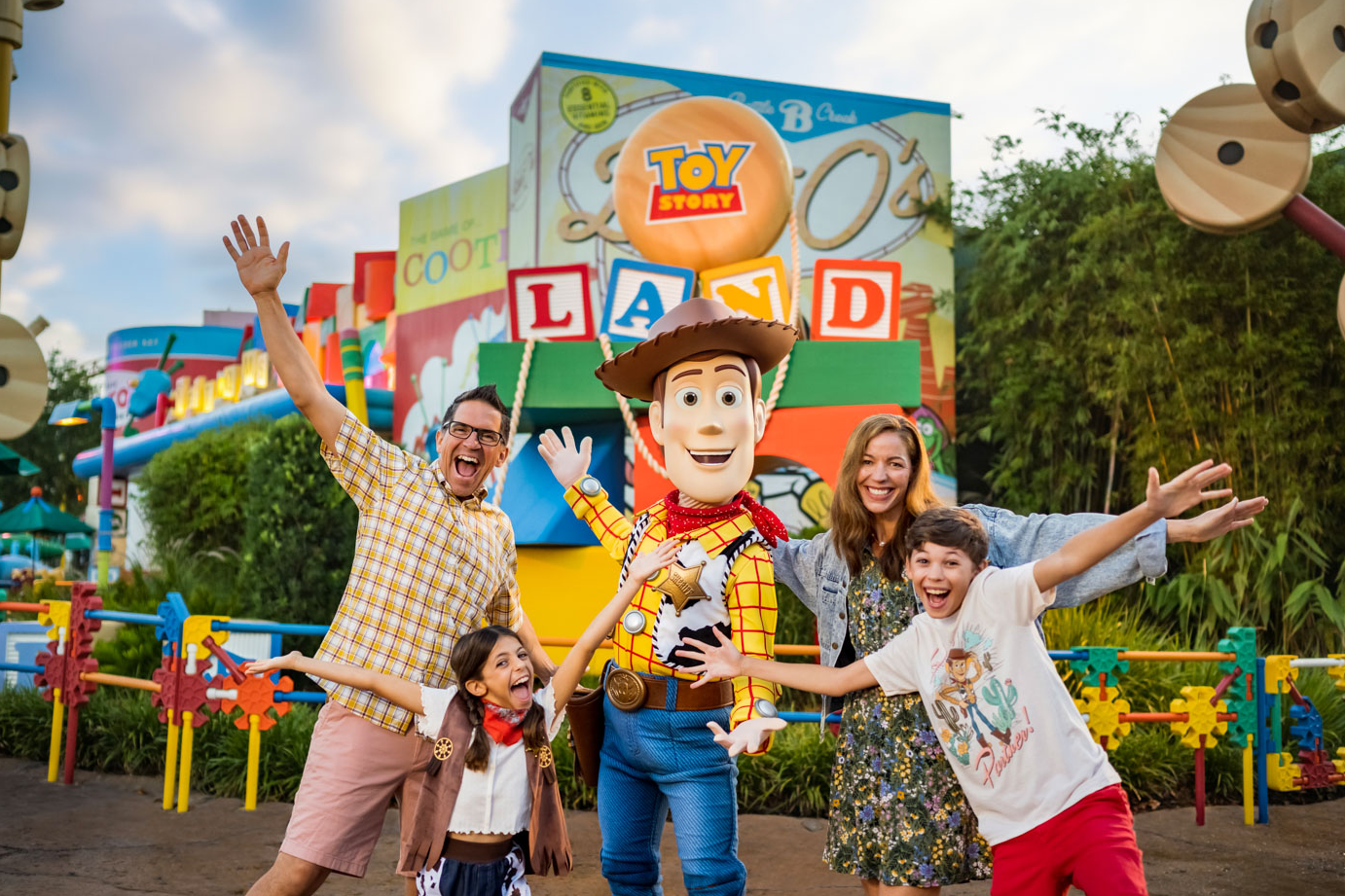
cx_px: 665
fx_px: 1419
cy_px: 466
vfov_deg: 35.0
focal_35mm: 38
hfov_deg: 50.7
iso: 2000
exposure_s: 1/400
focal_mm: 35
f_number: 2
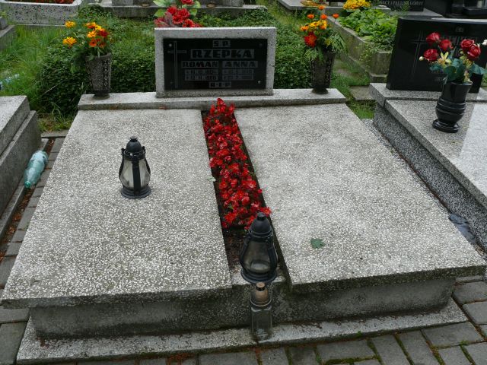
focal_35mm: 35
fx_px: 492
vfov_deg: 40.7
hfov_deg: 52.6
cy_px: 182
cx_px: 244
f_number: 3.6
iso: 100
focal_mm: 7.4
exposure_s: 1/125
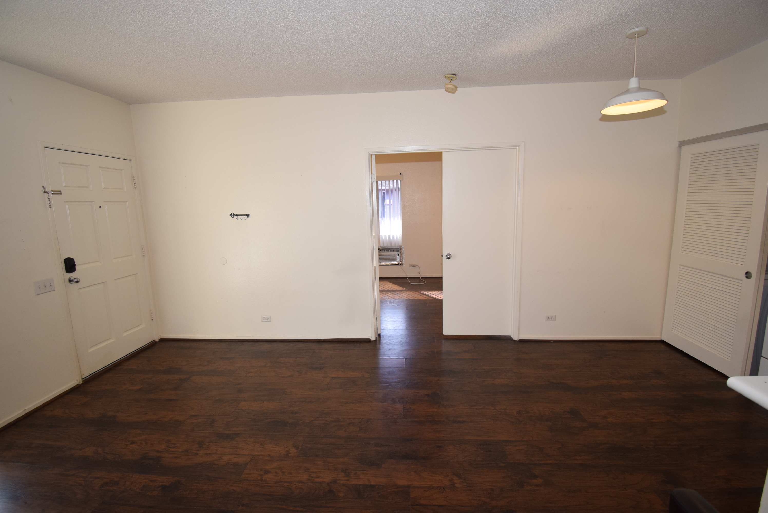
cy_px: 256
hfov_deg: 100.3
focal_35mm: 15
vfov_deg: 77.4
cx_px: 384
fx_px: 320
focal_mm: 10
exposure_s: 1/125
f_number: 5.6
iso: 800
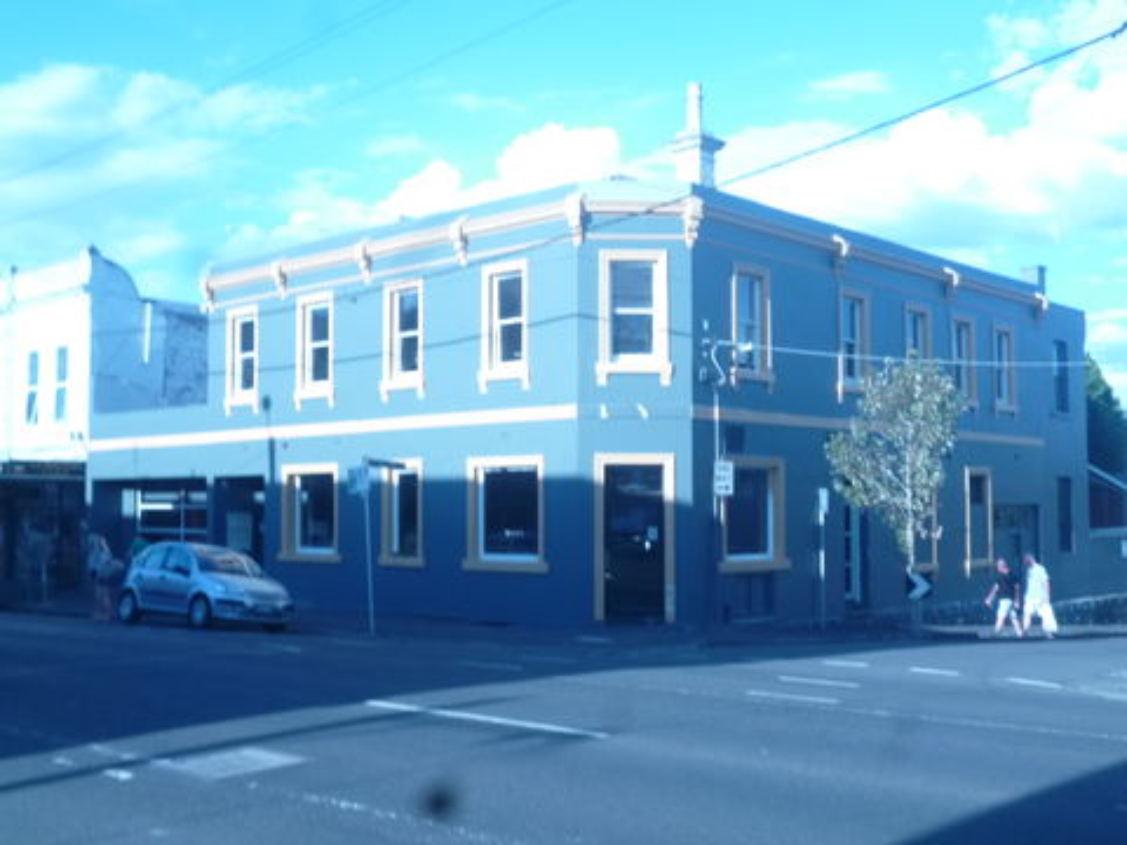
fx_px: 1335
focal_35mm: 41
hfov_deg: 45.8
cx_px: 564
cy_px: 422
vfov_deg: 35.1
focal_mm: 7.3
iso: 200
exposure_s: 1/80
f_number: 11
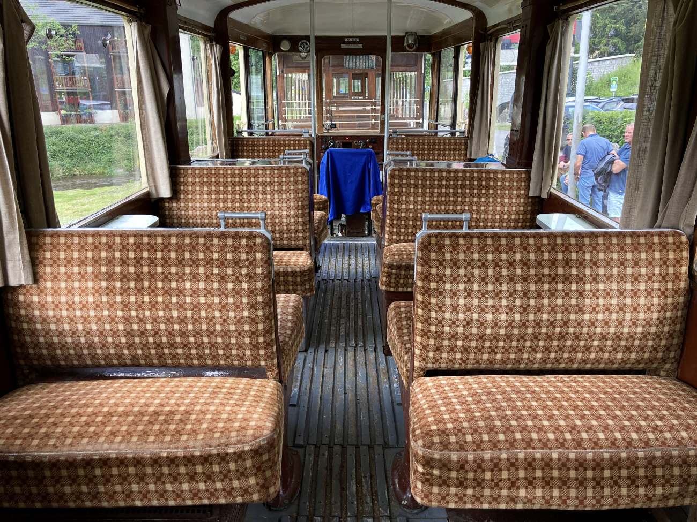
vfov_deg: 49.7
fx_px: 564
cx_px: 348
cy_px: 261
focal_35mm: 28
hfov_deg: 63.4
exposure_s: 1/121
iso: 40
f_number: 1.8
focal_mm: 3.99
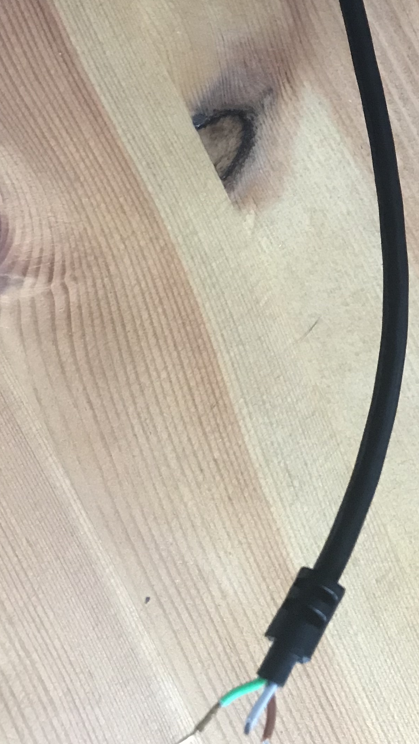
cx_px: 495
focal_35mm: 58
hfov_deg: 19.6
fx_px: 1146
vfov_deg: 34.7
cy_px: 126
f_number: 1.8
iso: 80
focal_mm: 3.99
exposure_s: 1/17
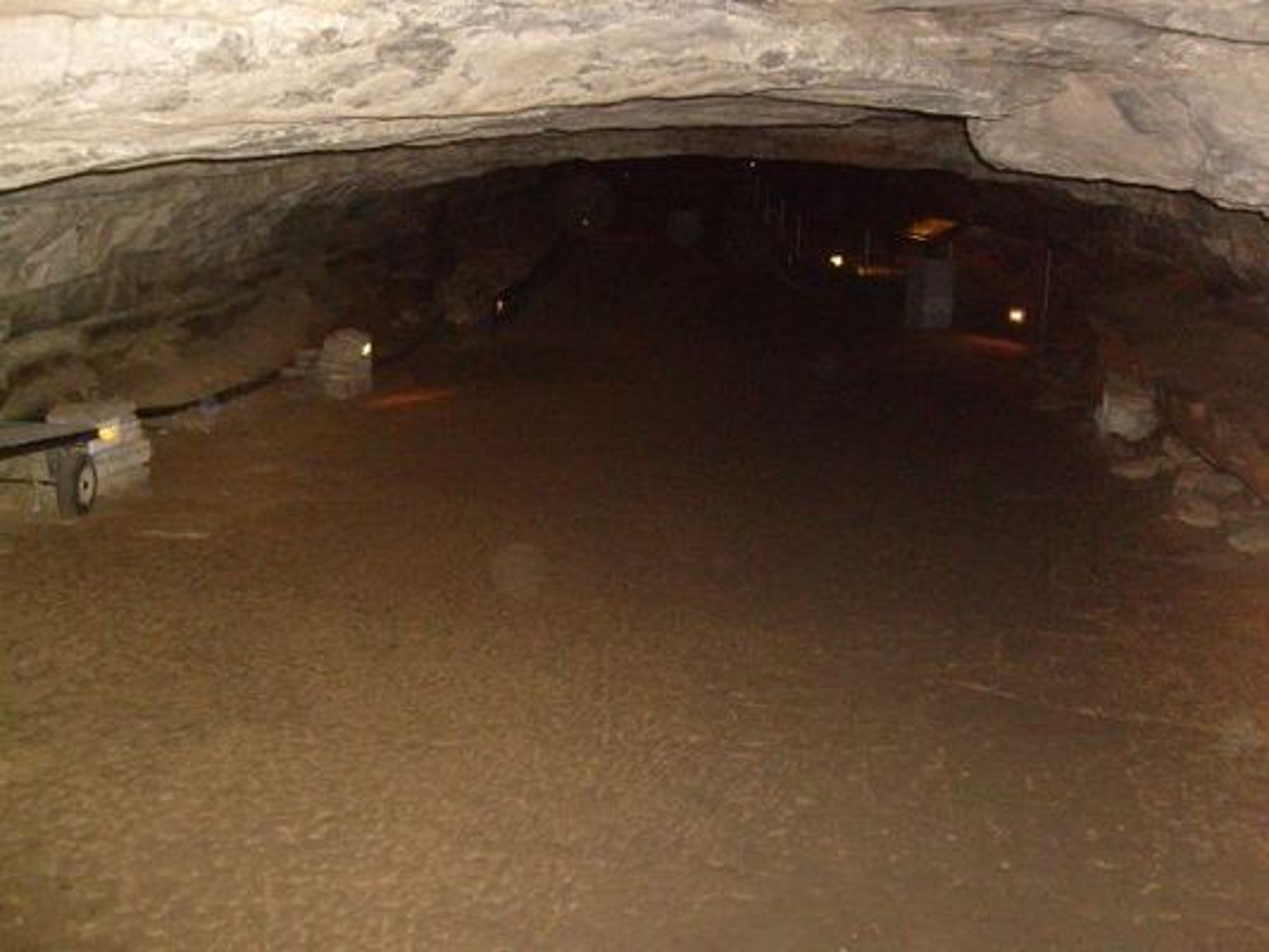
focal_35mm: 35
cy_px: 476
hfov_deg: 52.6
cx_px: 634
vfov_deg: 40.7
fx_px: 1283
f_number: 2.8
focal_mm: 5.8
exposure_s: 1/45
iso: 400
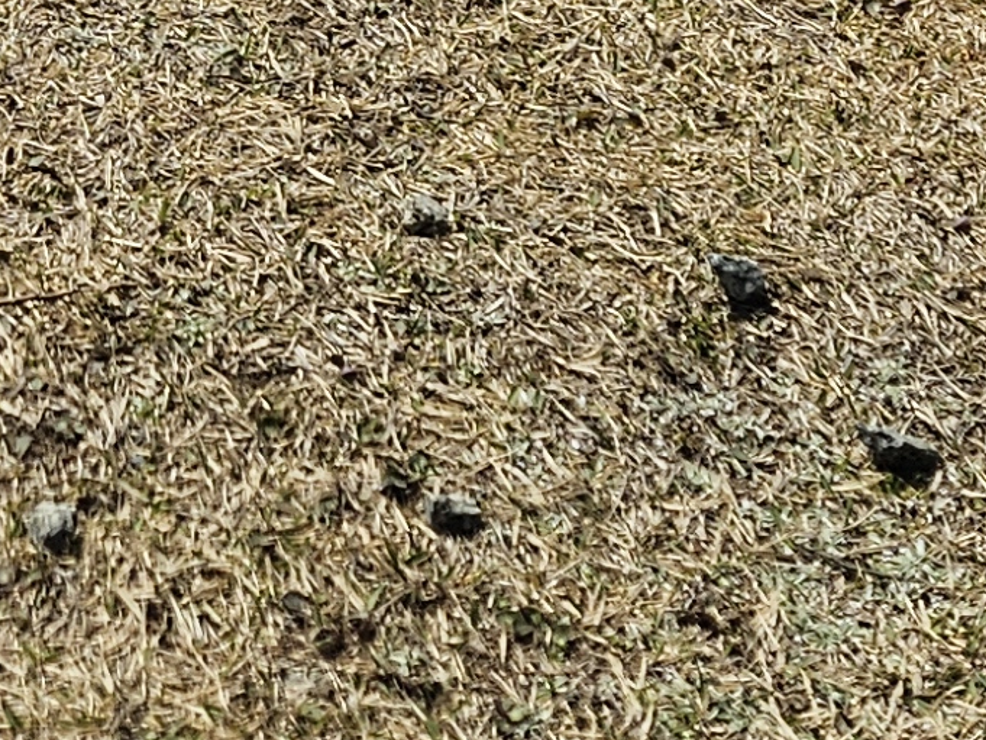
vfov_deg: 9.5
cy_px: -1138
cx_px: 330
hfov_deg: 14.6
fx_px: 3846
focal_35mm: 135
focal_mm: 5.4
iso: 25
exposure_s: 1/3336
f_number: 1.8
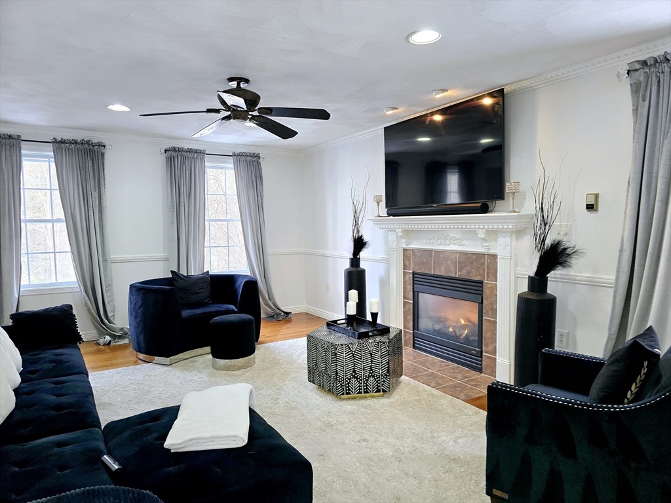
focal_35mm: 23
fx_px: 446
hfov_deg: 73.9
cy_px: 252
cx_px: 336
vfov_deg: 58.9
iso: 125
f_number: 1.7
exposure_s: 1/120
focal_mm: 6.3
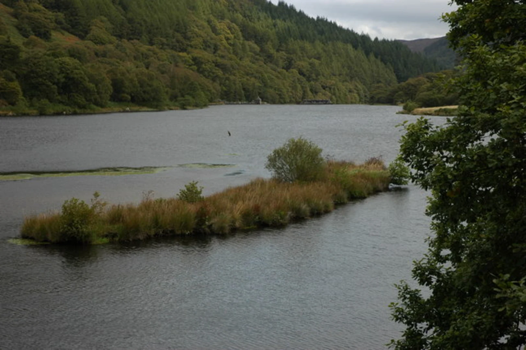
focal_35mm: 69
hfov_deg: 29.3
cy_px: 175
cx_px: 263
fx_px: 1008
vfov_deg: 19.7
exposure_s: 1/160
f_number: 9
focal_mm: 46
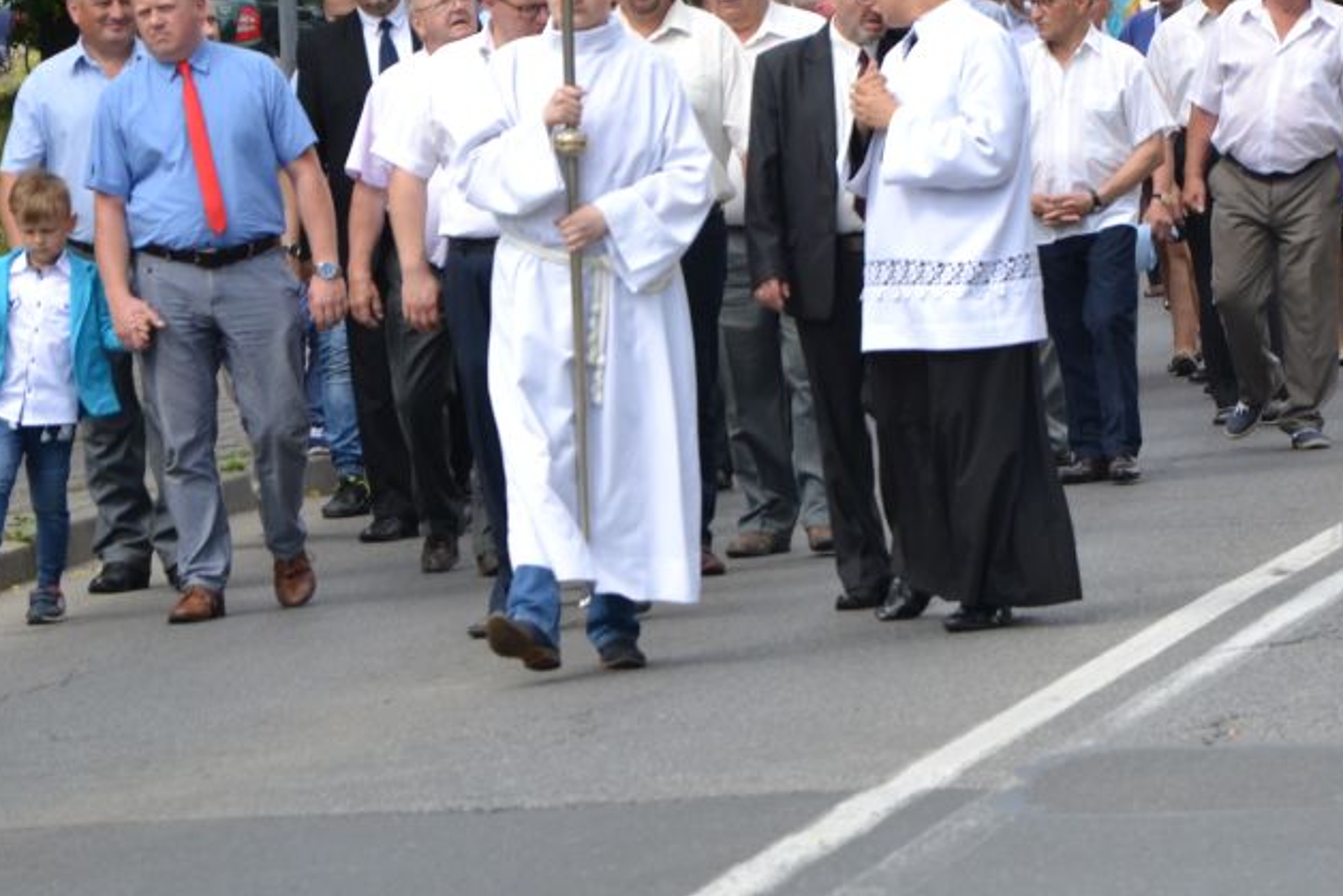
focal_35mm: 301
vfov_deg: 4.6
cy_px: 400
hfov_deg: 6.8
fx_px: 11229
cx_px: 860
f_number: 6.3
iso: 100
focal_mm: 105
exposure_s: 1/200
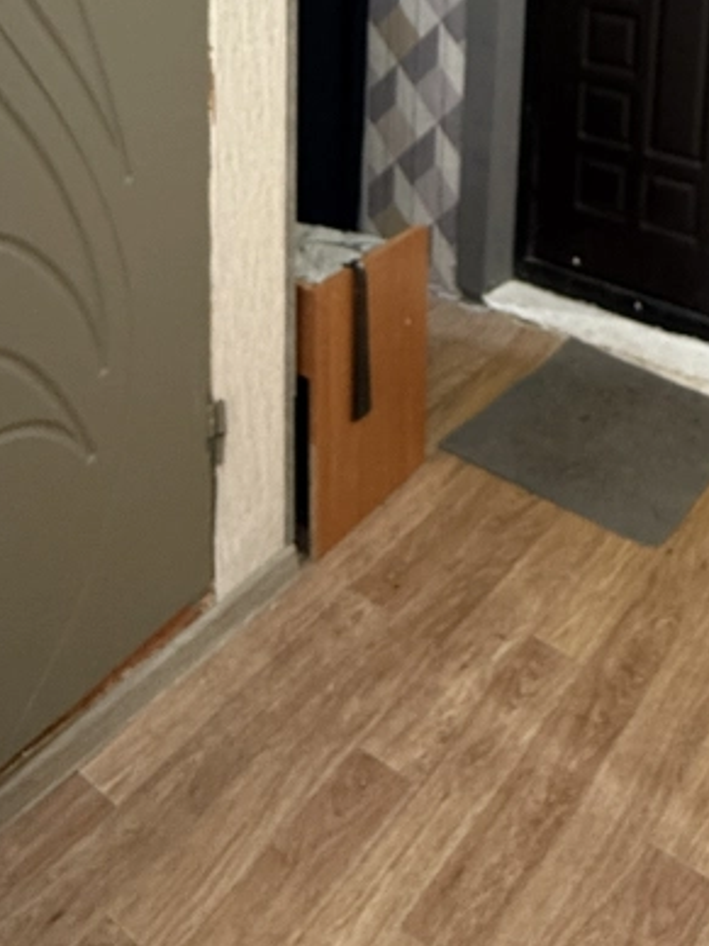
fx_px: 1065
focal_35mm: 39
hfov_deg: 36.3
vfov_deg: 40.3
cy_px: -54
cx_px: 499
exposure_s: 1/50
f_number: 2.2
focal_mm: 2.22
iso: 250
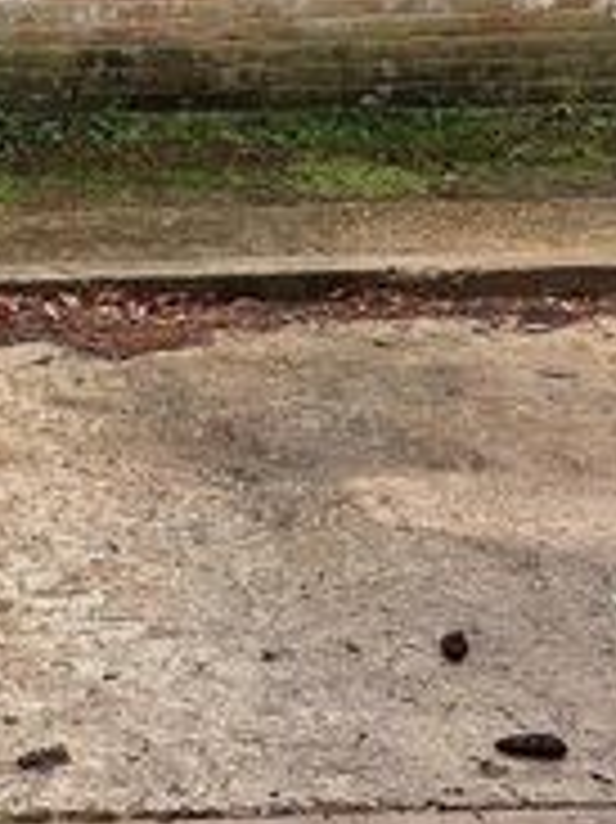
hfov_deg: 14.0
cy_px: -25
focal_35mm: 95
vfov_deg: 20.0
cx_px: -445
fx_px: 2257
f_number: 1.6
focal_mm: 4.2
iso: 32
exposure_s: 1/972
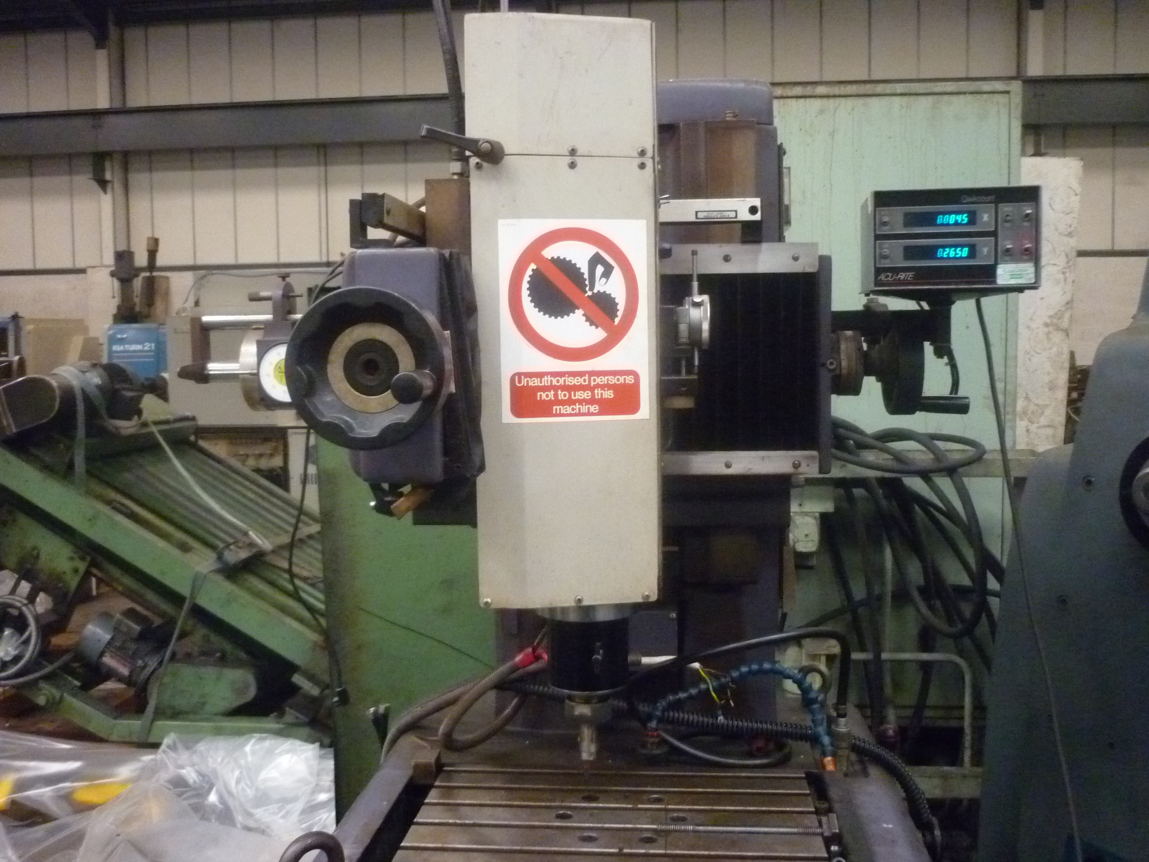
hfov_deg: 55.4
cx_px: 574
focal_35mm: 33
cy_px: 431
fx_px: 1095
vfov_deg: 42.9
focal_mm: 5.5
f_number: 2.8
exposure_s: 1/25
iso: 800
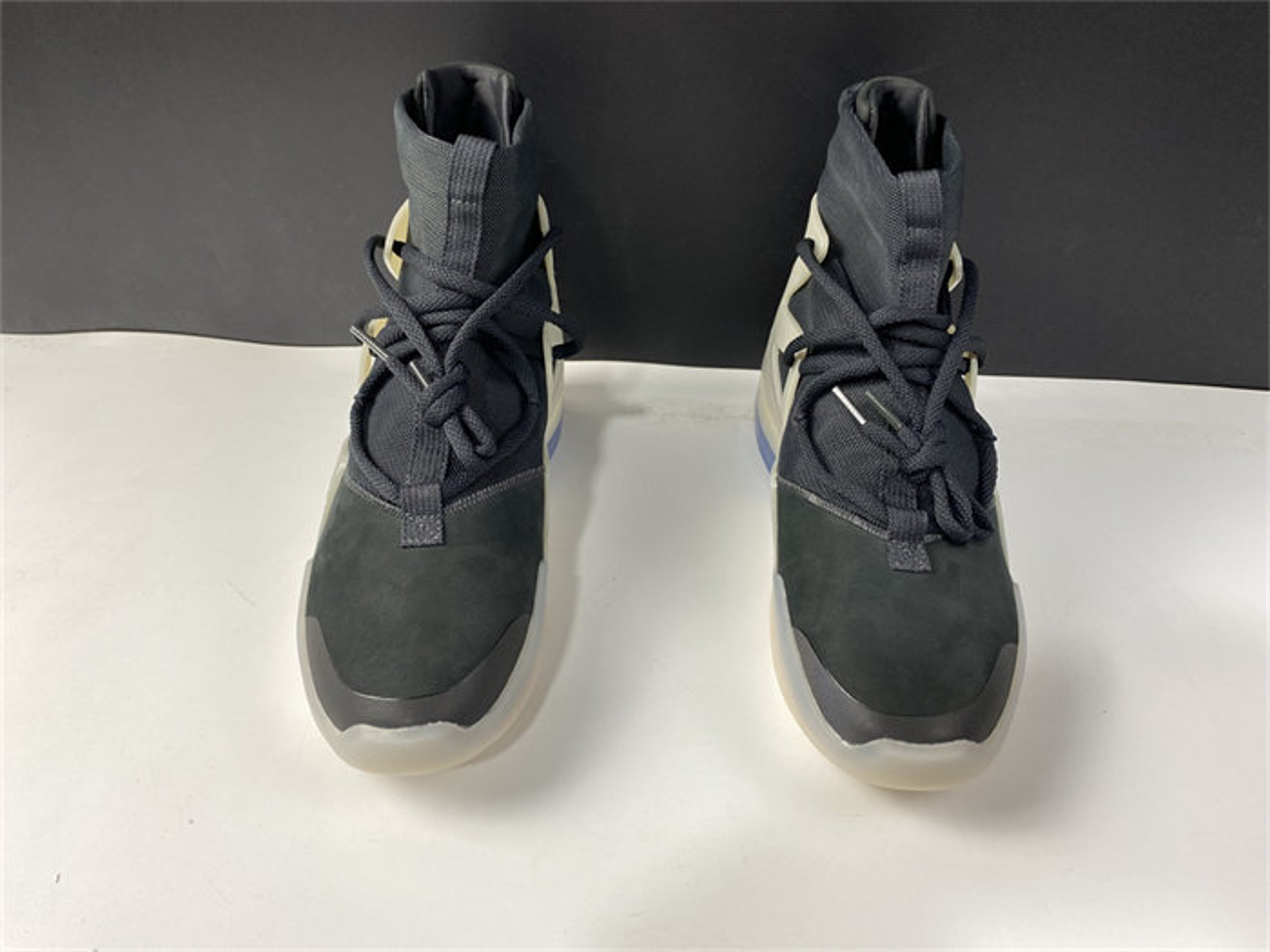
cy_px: 476
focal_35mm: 26
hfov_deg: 67.3
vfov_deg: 53.1
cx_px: 635
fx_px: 954
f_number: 1.8
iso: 80
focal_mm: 4.25
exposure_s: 1/100
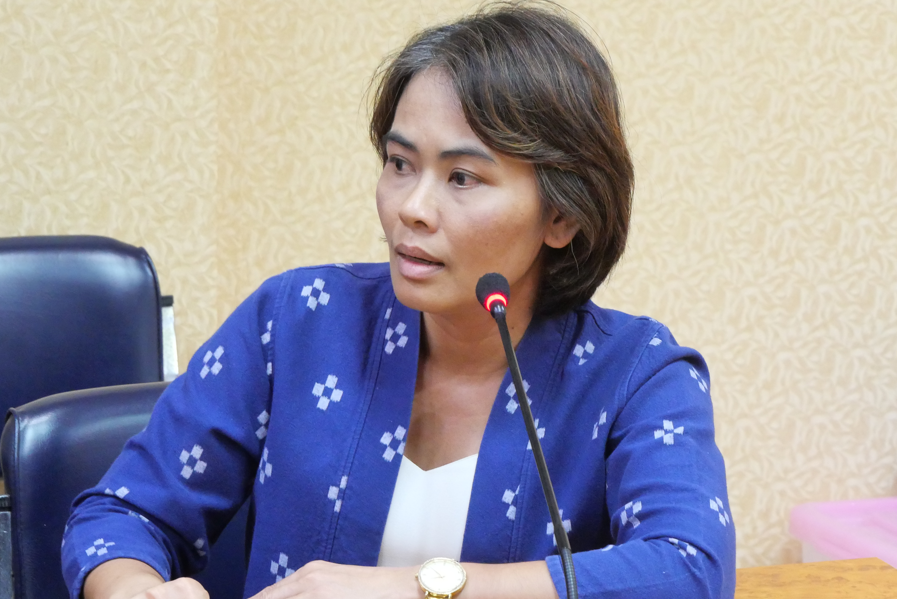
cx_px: 496
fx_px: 3665
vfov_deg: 9.3
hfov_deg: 14.0
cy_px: 309
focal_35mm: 147
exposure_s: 1/15
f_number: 7.1
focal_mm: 55
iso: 3200
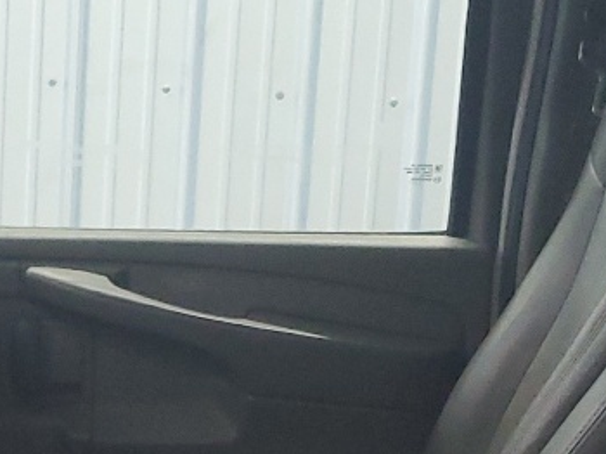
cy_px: 620
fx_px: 2082
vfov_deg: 12.0
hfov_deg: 16.5
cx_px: 185
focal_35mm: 119
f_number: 1.5
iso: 283
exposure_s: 1/40
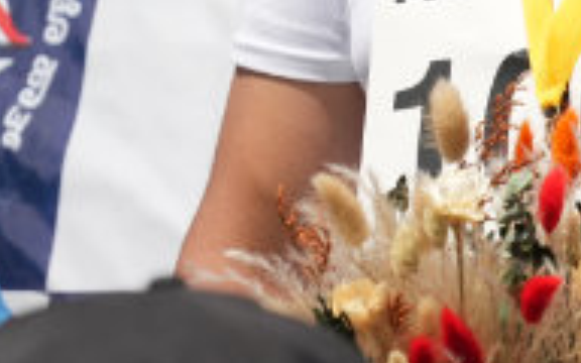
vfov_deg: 4.3
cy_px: 80
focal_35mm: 305
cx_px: 1462
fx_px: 4831
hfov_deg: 6.5
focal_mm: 56.2
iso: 250
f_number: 2.8
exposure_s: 1/6400
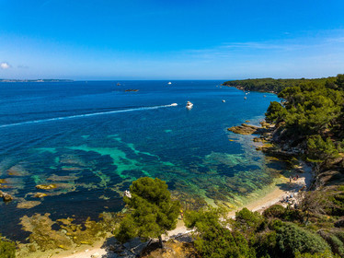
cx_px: 172
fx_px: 238
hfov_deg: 71.6
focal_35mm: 24
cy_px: 129
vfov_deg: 56.8
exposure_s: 1/1000
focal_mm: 12.3
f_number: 6.3
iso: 200
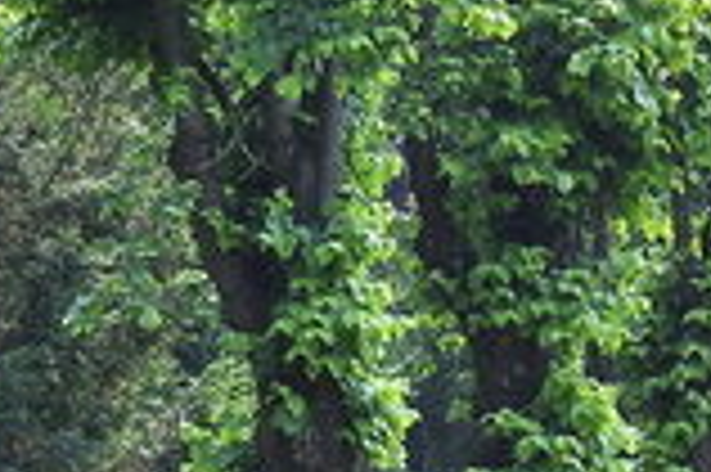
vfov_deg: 2.8
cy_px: 742
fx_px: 9567
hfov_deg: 4.2
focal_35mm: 485
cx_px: 1282
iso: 450
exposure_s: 1/125
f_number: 10
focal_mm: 85
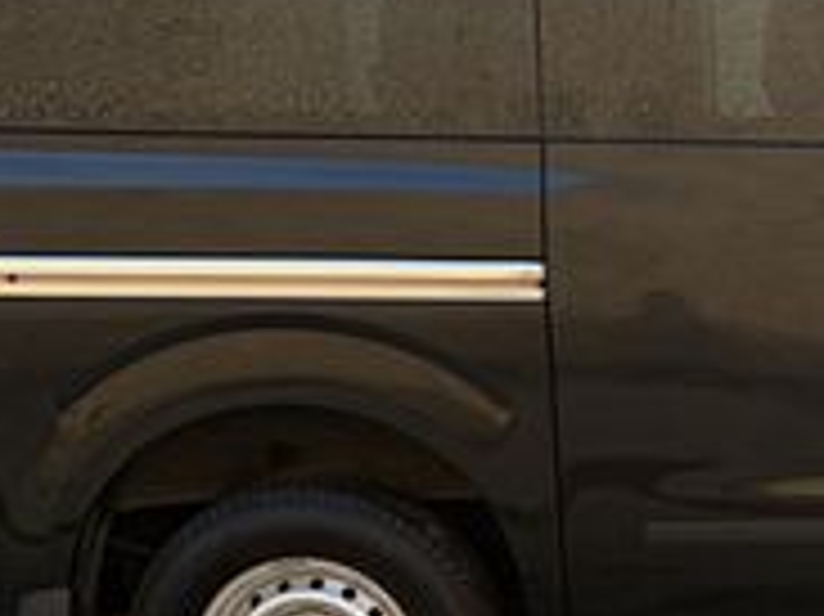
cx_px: 1045
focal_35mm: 91
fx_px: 2165
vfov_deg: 16.0
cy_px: 585
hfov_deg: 19.9
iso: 50
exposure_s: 1/329
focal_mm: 5.96
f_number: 1.6
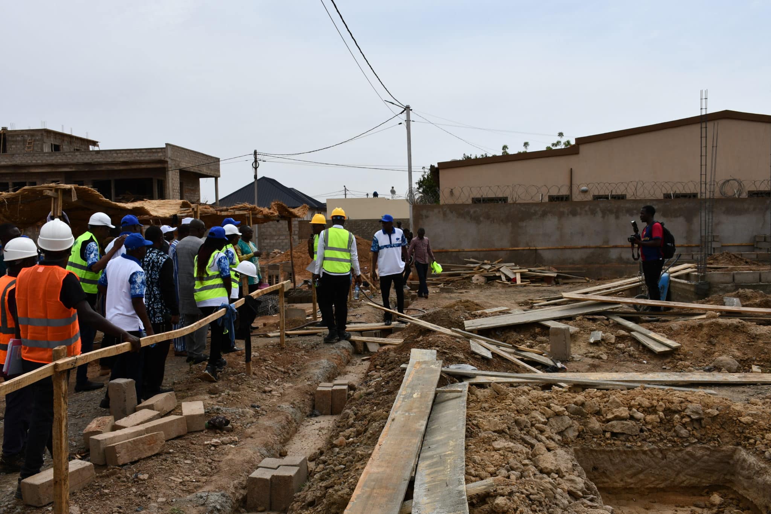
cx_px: 386
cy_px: 257
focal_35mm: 33
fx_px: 707
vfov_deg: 40.0
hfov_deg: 57.2
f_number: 10
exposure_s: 1/400
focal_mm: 22
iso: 100
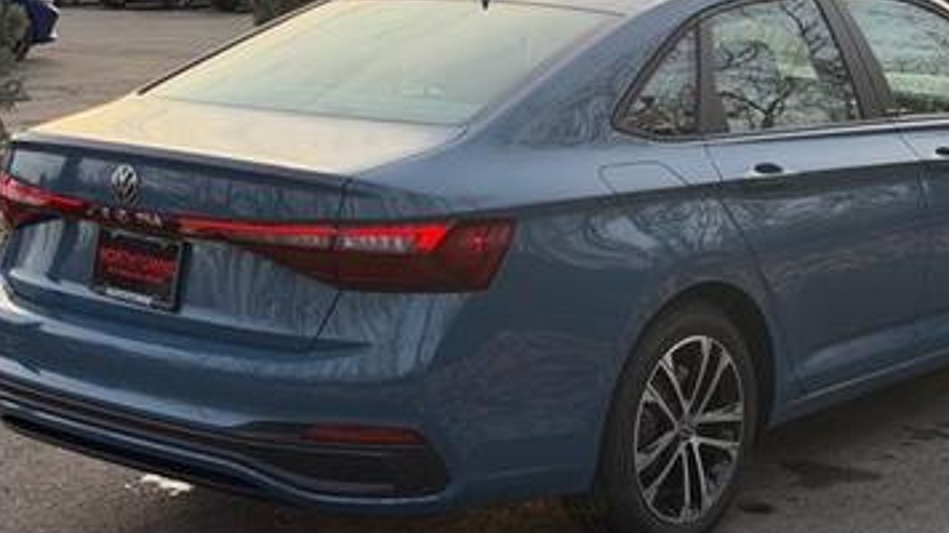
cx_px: 562
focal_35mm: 74
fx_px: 1862
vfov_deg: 16.3
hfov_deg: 28.5
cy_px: 221
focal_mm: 6.76
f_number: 1.78
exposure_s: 1/345
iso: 64
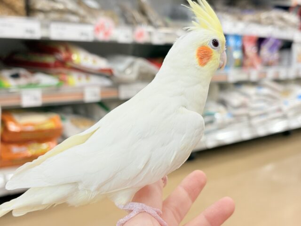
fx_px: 452
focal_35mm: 52
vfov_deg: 28.0
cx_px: 150
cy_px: 113
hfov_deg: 36.8
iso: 40
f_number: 1.6
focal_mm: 5.96
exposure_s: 1/50
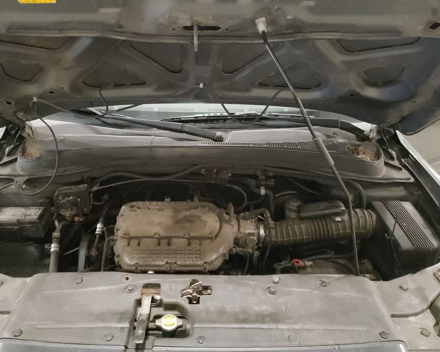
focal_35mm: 28
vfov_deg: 51.5
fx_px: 365
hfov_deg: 62.1
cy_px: 172
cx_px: 199
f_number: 1.5
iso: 1018
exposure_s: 1/24
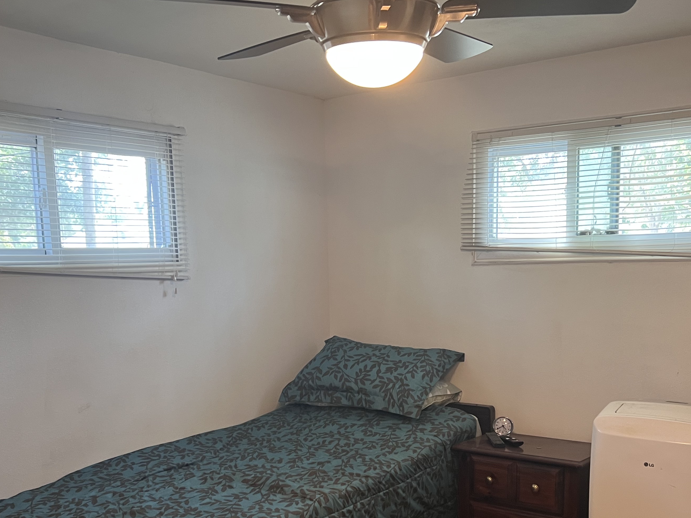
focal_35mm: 40
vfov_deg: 35.5
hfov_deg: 46.8
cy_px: 358
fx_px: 799
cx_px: 332
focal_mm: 5.7
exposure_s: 1/60
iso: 125
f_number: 1.5
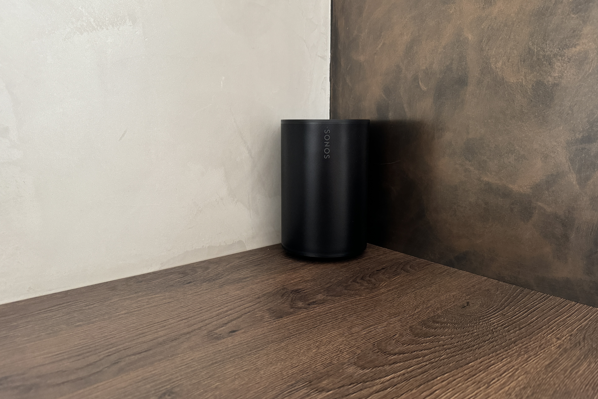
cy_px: 185
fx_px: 415
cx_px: 299
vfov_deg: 51.2
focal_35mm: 25
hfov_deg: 71.5
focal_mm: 6.76
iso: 400
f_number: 1.78
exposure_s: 1/60
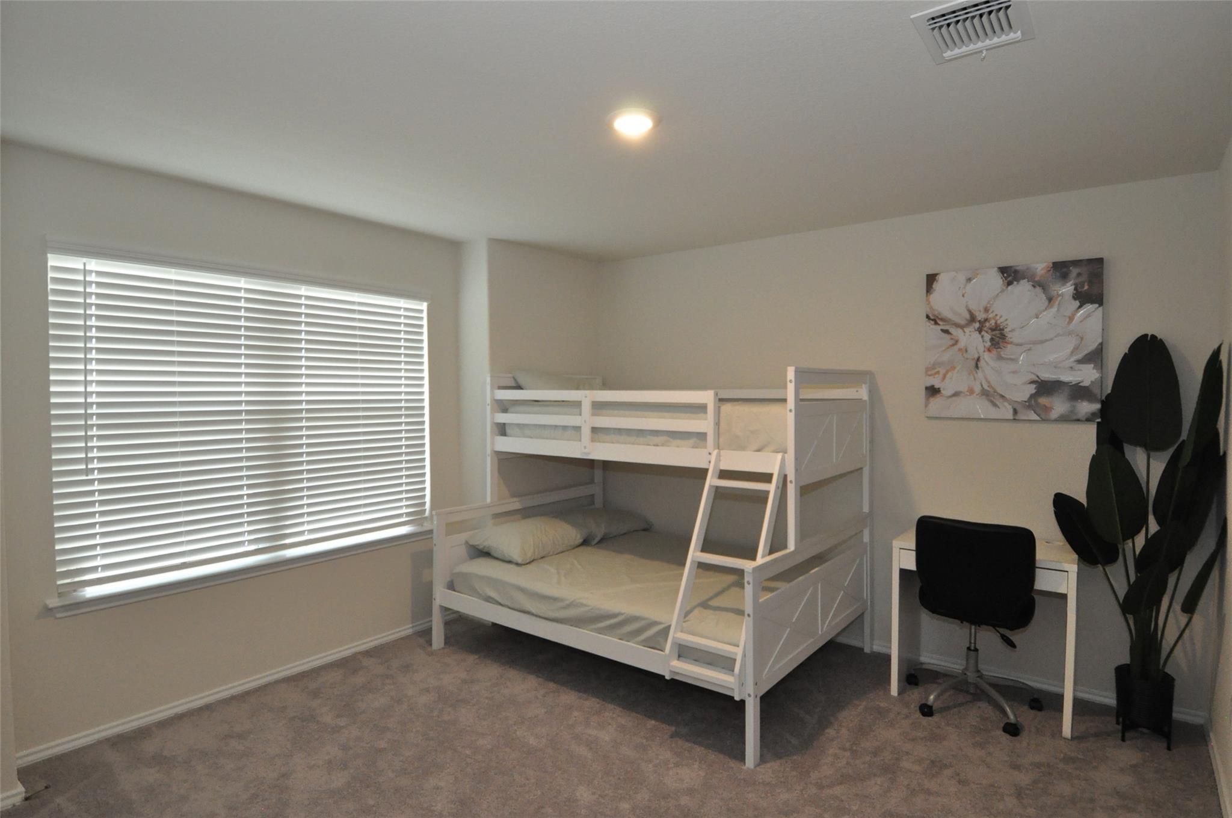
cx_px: 616
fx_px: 615
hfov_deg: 90.1
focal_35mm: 18
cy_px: 409
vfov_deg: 67.2
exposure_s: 1/60
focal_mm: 12
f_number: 7.1
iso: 2000
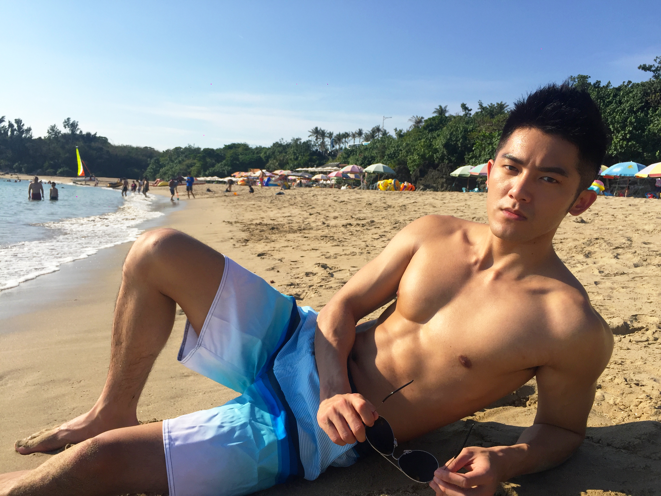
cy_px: 248
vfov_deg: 48.2
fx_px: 554
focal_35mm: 29
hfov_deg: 61.7
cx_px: 330
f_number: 2.2
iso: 32
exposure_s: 1/2475
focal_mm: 4.15
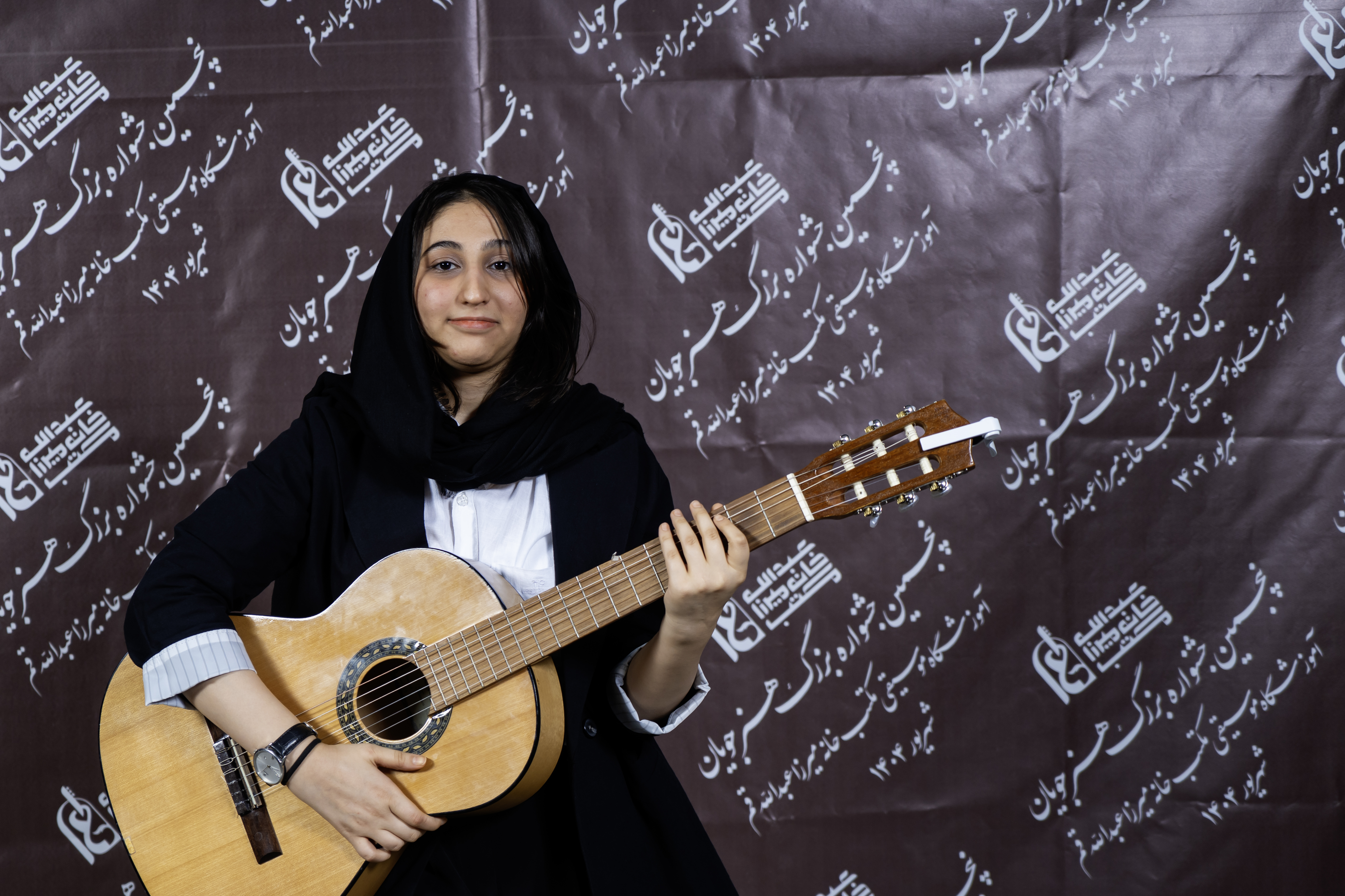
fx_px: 3063
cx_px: 567
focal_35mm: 82
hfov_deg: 24.7
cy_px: 476
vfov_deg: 16.7
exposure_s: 1/125
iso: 320
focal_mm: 70
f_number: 4
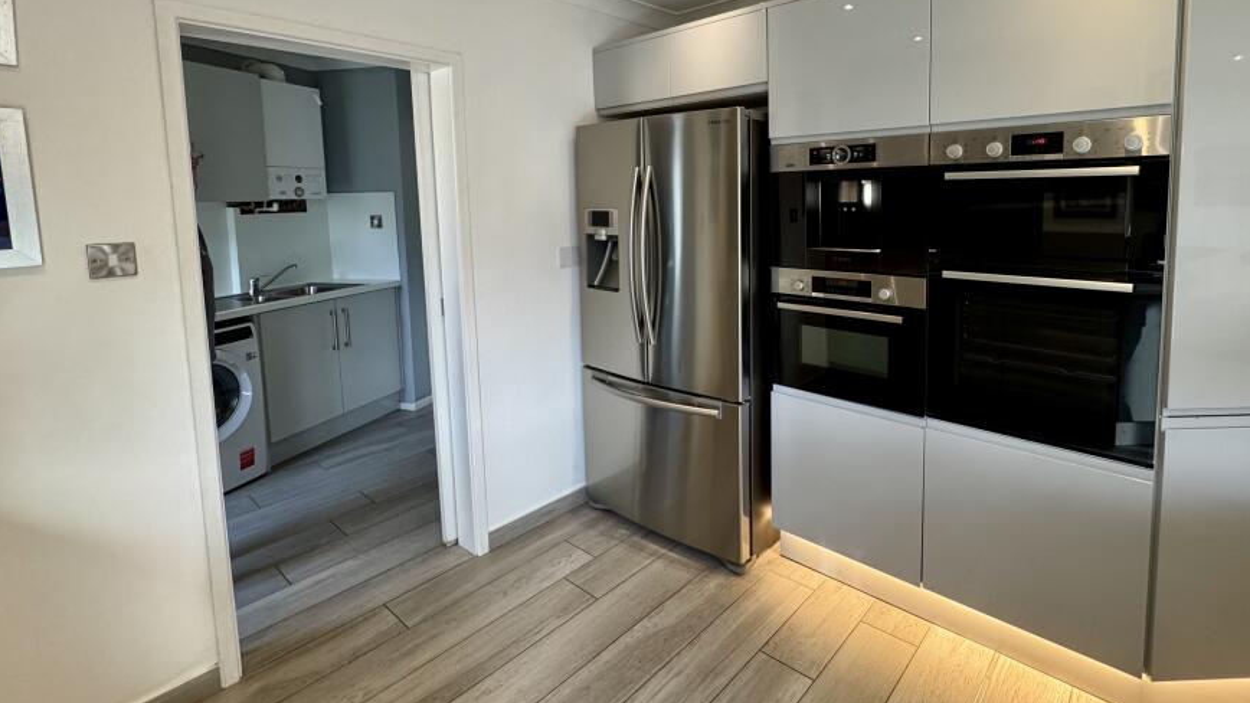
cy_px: 246
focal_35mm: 18
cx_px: 733
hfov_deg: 91.8
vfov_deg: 59.9
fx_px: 597
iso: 200
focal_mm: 2.22
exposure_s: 1/100
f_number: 2.2
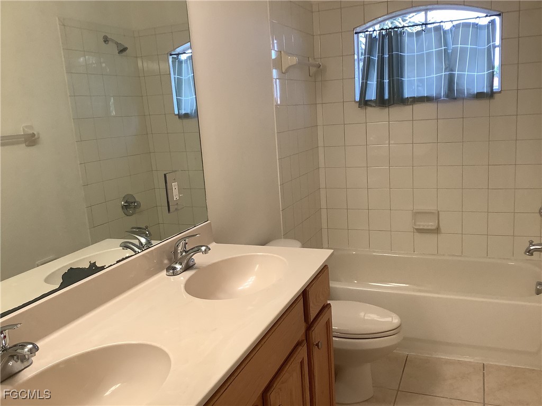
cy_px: 203
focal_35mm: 31
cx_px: 271
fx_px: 485
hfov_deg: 58.4
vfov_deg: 45.4
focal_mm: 3.3
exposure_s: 1/120
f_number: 2.4
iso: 50
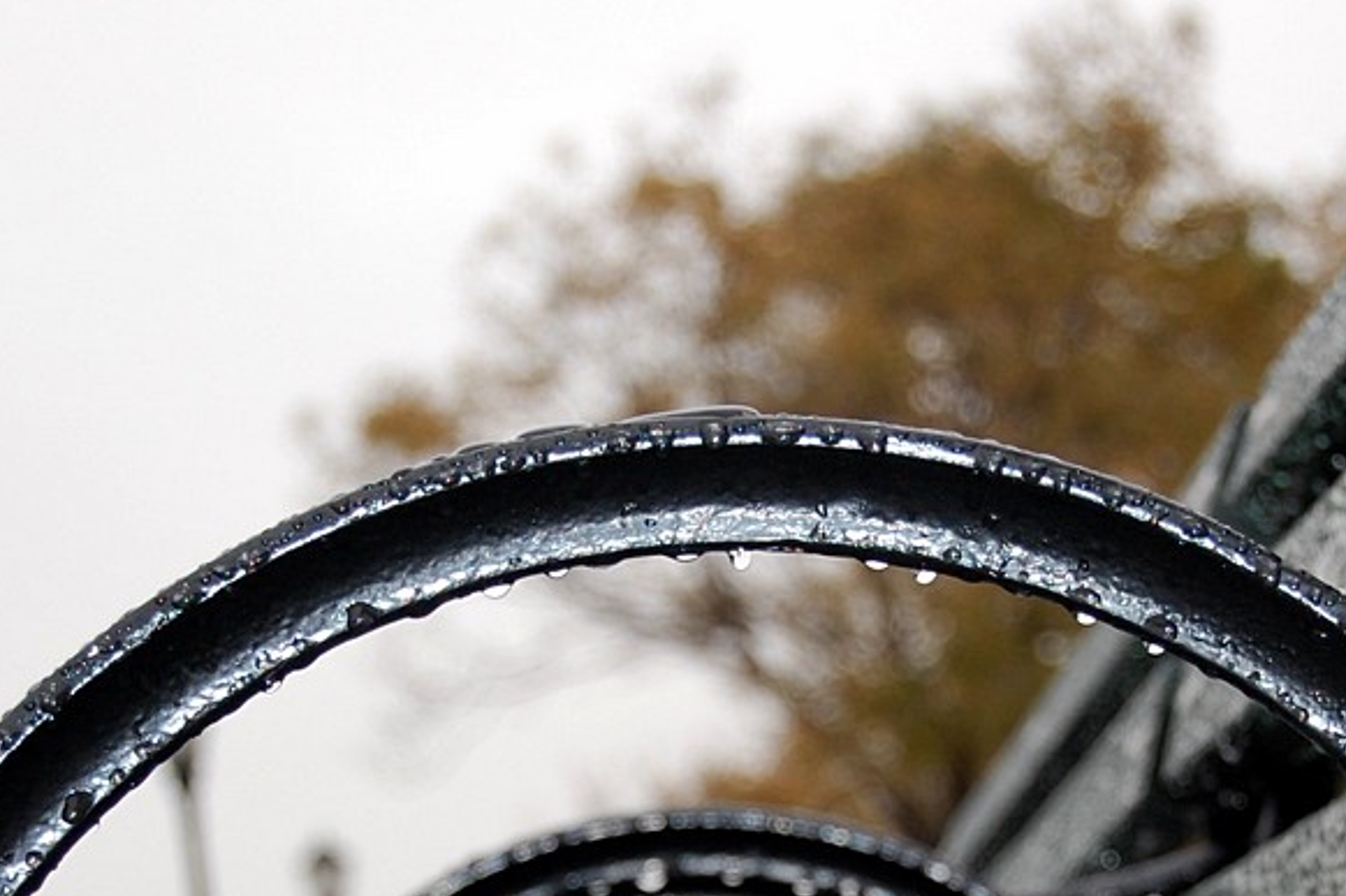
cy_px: 891
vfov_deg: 9.1
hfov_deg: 13.8
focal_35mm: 149
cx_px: 692
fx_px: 5569
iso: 400
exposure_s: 1/320
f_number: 5.6
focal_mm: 48
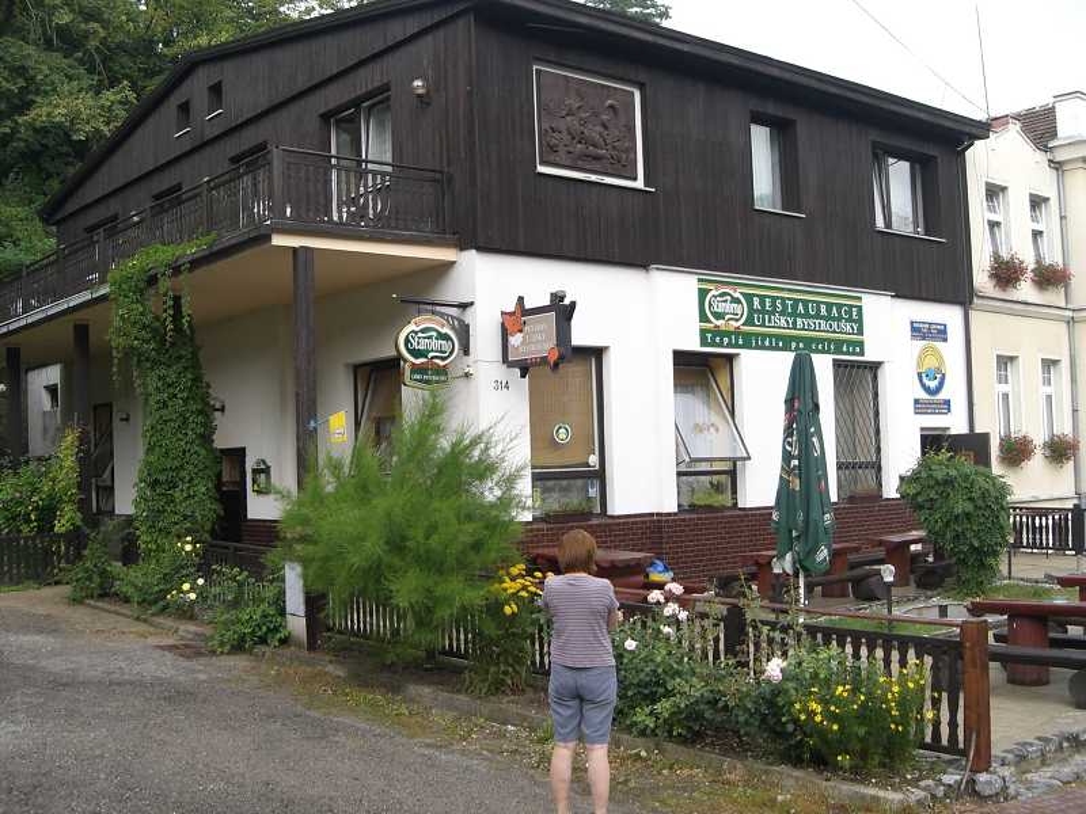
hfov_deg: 49.0
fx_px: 1192
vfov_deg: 37.7
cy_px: 407
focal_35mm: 38
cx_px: 543
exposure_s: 1/160
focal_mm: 6.3
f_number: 3.1
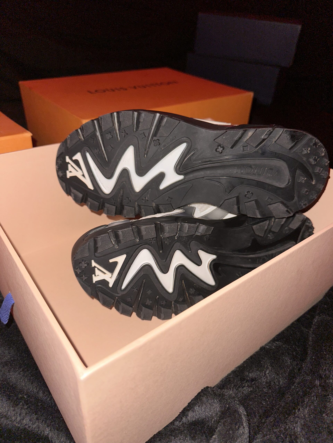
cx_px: 166
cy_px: 222
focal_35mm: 24
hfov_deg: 56.8
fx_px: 308
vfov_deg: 71.6
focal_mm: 6.86
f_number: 1.78
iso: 50
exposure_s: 1/4
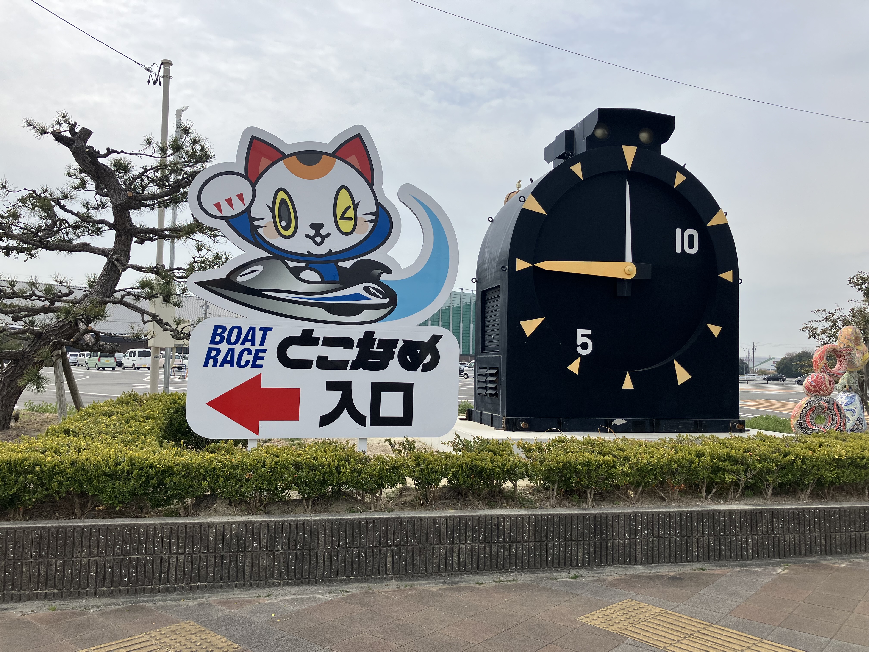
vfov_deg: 49.7
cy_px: 326
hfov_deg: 63.4
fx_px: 703
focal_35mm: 28
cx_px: 434
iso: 32
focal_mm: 3.99
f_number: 1.8
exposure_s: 1/2558
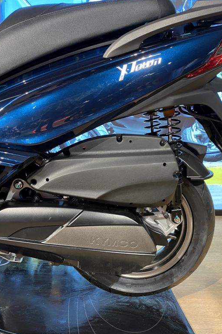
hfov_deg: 35.7
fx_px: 343
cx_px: 85
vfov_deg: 51.9
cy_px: 168
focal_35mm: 37
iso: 125
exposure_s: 1/50
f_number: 1.8
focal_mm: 4.25
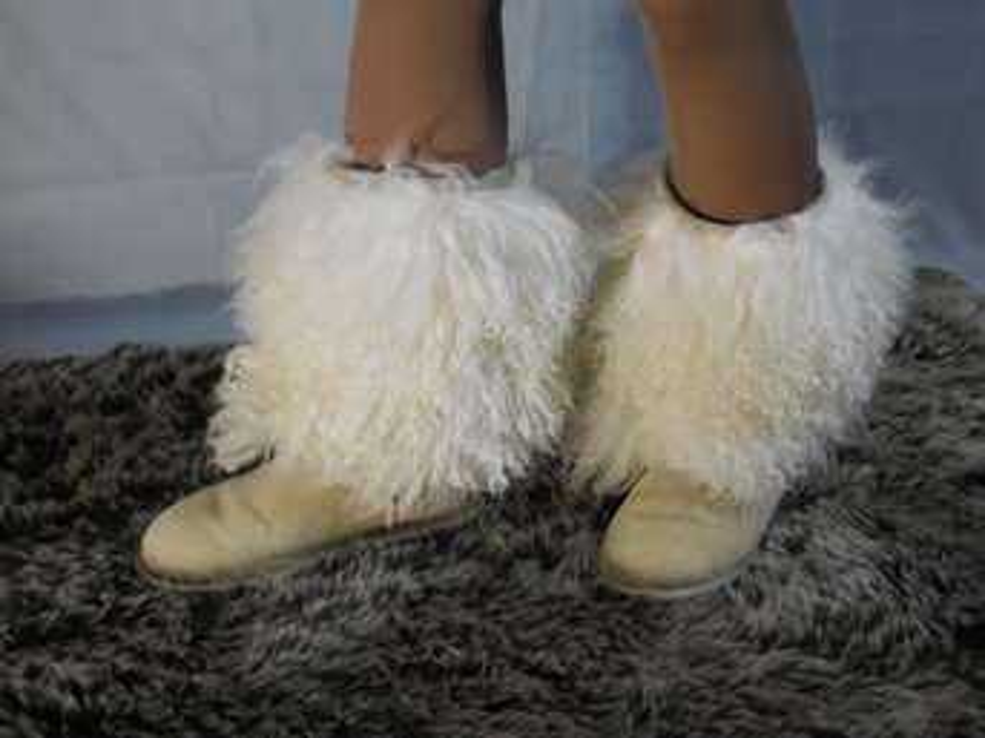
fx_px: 1536
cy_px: 369
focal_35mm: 54
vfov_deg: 27.0
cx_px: 492
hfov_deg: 35.6
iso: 400
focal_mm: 9.8
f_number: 4.2
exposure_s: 1/25
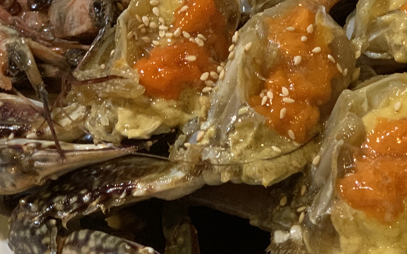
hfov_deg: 16.0
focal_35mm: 129
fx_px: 1431
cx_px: 372
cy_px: 112
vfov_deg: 10.2
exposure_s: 1/60
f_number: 2.4
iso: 400
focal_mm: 6
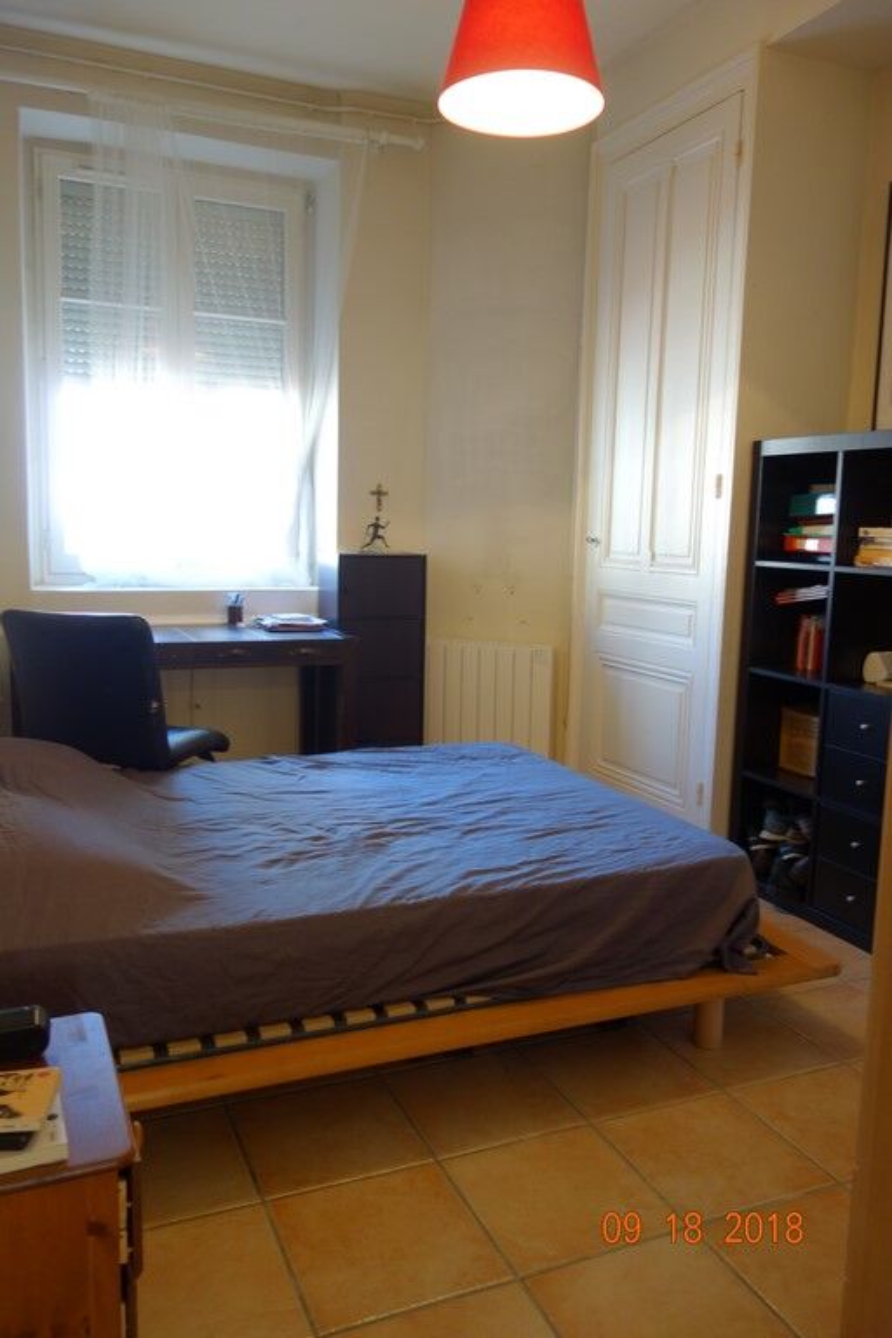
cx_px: 446
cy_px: 669
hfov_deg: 46.4
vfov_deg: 65.5
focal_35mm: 28
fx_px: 1041
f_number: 1.8
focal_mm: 10.4
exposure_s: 1/30
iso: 160
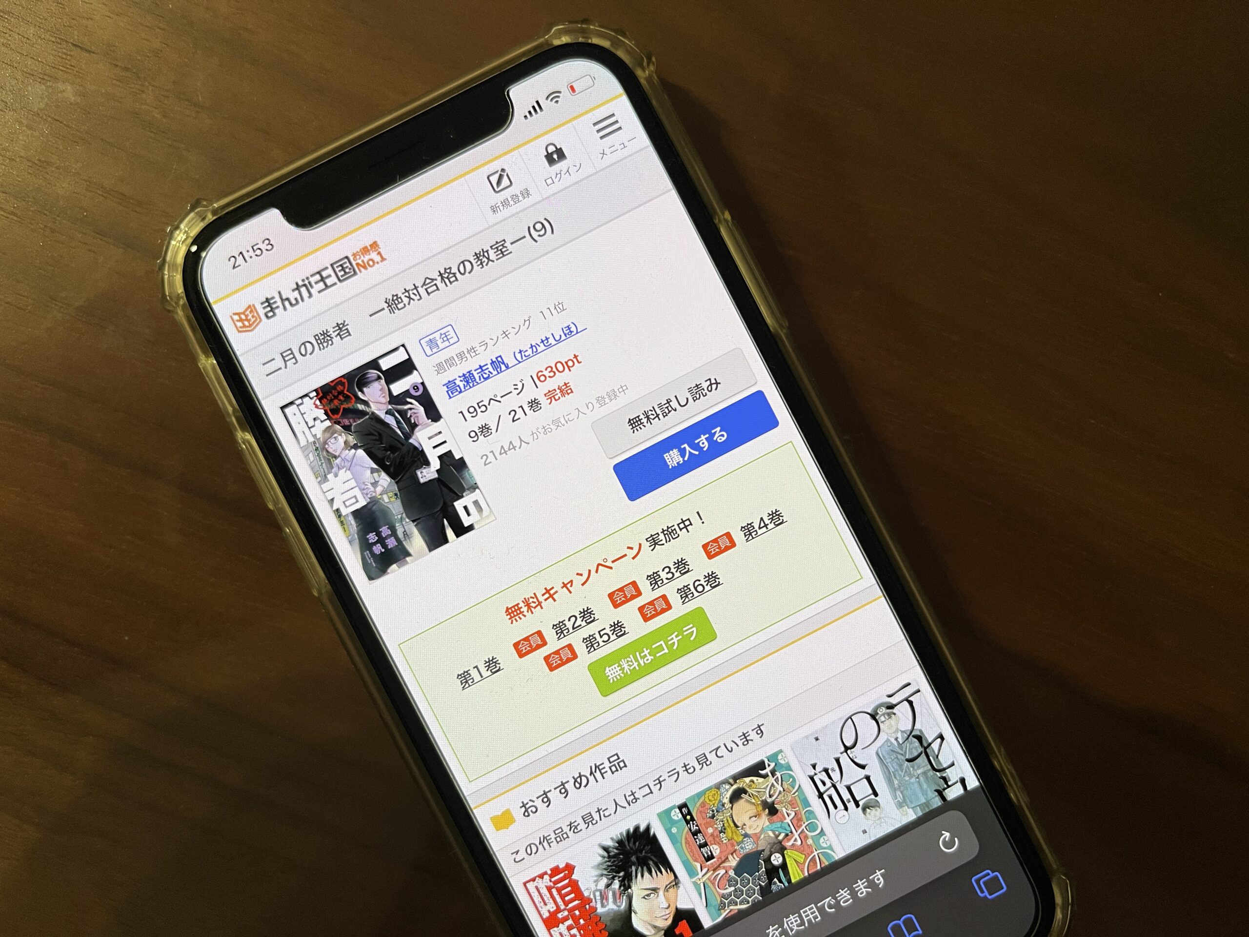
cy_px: 468
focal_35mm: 26
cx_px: 624
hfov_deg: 67.3
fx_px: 938
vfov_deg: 53.1
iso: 100
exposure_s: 1/60
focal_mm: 5.1
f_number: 1.6
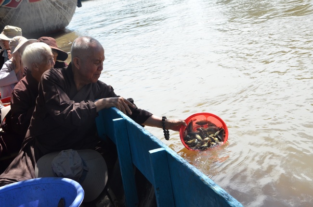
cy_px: 104
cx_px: 156
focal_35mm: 52
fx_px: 456
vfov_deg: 25.7
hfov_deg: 37.9
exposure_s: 1/640
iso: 1000
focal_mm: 35
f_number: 13
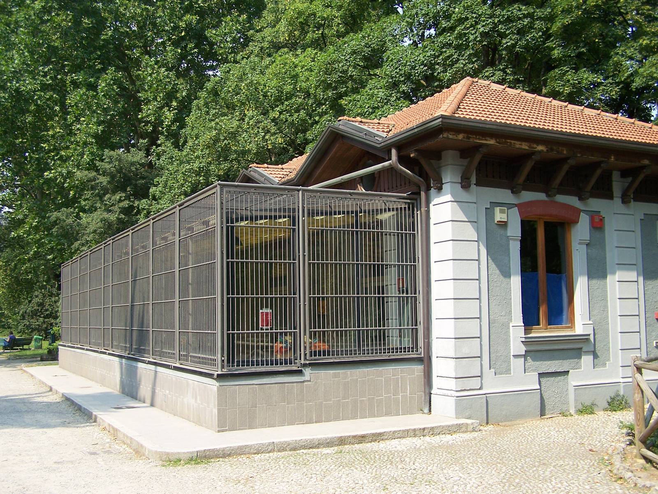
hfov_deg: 49.0
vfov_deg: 37.8
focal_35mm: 38
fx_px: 723
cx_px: 329
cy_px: 247
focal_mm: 6.3
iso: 80
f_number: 2.8
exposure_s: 1/640
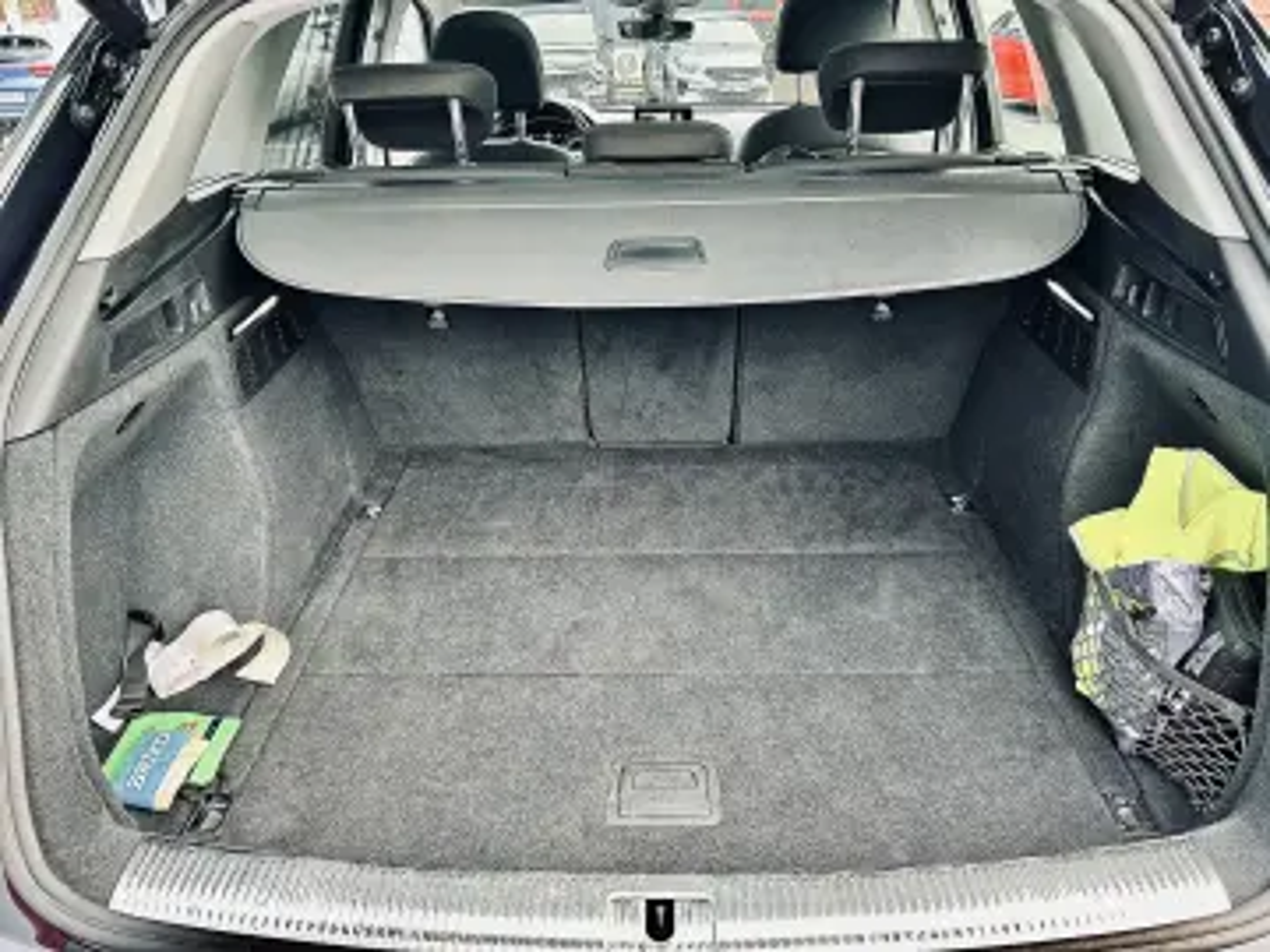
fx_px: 954
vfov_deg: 53.1
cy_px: 476
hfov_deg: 67.3
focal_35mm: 26
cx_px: 635
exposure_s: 1/121
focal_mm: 5.7
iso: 100
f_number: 1.5
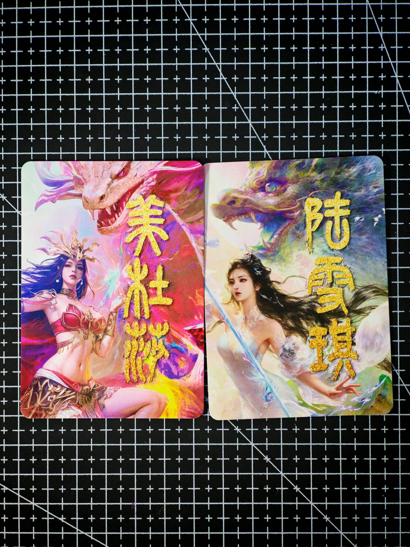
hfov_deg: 20.4
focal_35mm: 72
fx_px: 1137
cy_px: 274
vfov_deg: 27.0
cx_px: 205
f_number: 2.4
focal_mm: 8.67
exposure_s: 1/33
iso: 400
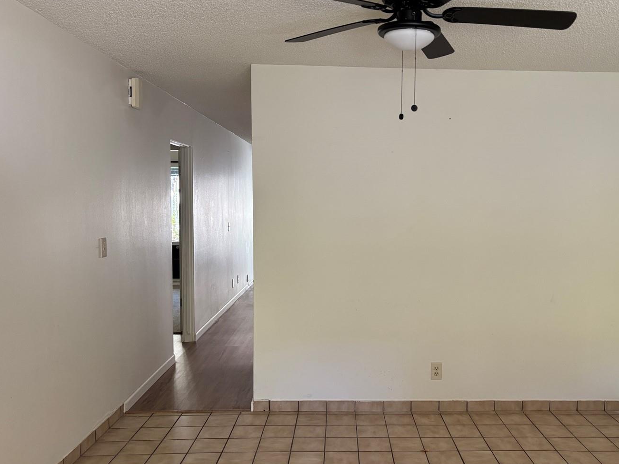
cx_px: 364
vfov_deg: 44.1
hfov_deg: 56.5
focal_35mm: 32
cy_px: 245
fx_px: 572
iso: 125
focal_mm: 5.96
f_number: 1.6
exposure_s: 1/70
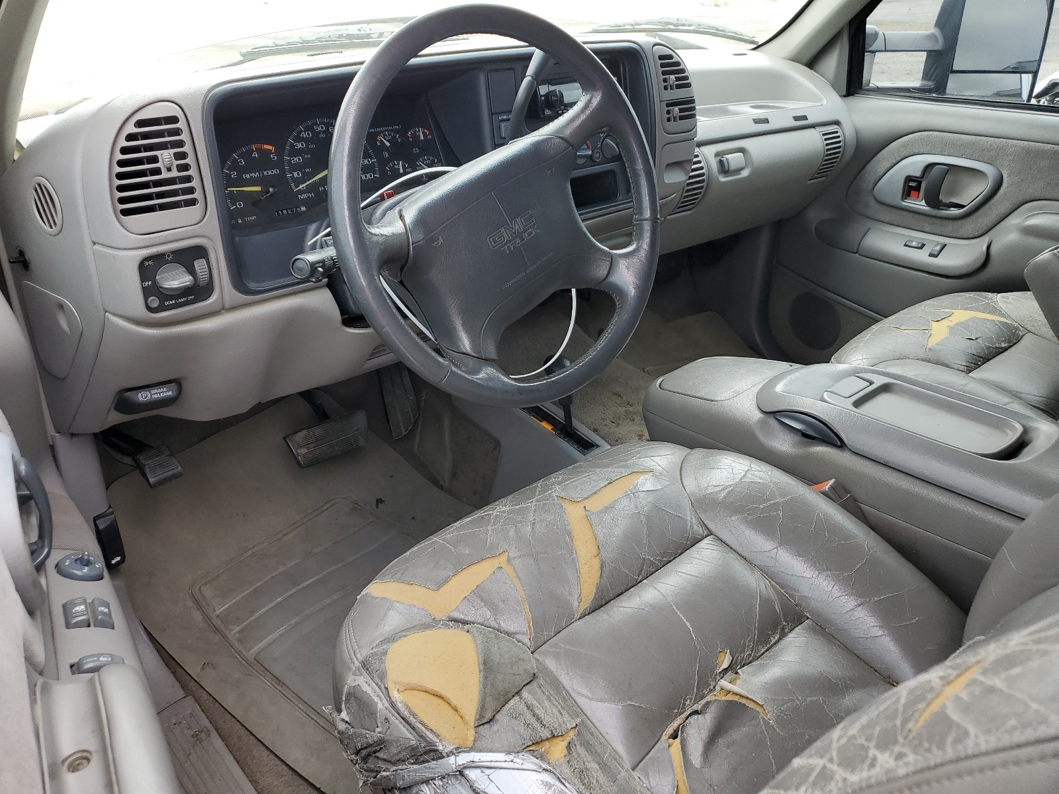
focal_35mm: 26
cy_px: 397
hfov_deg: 67.3
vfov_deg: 53.1
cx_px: 530
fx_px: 795
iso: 50
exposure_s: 1/182
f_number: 1.5
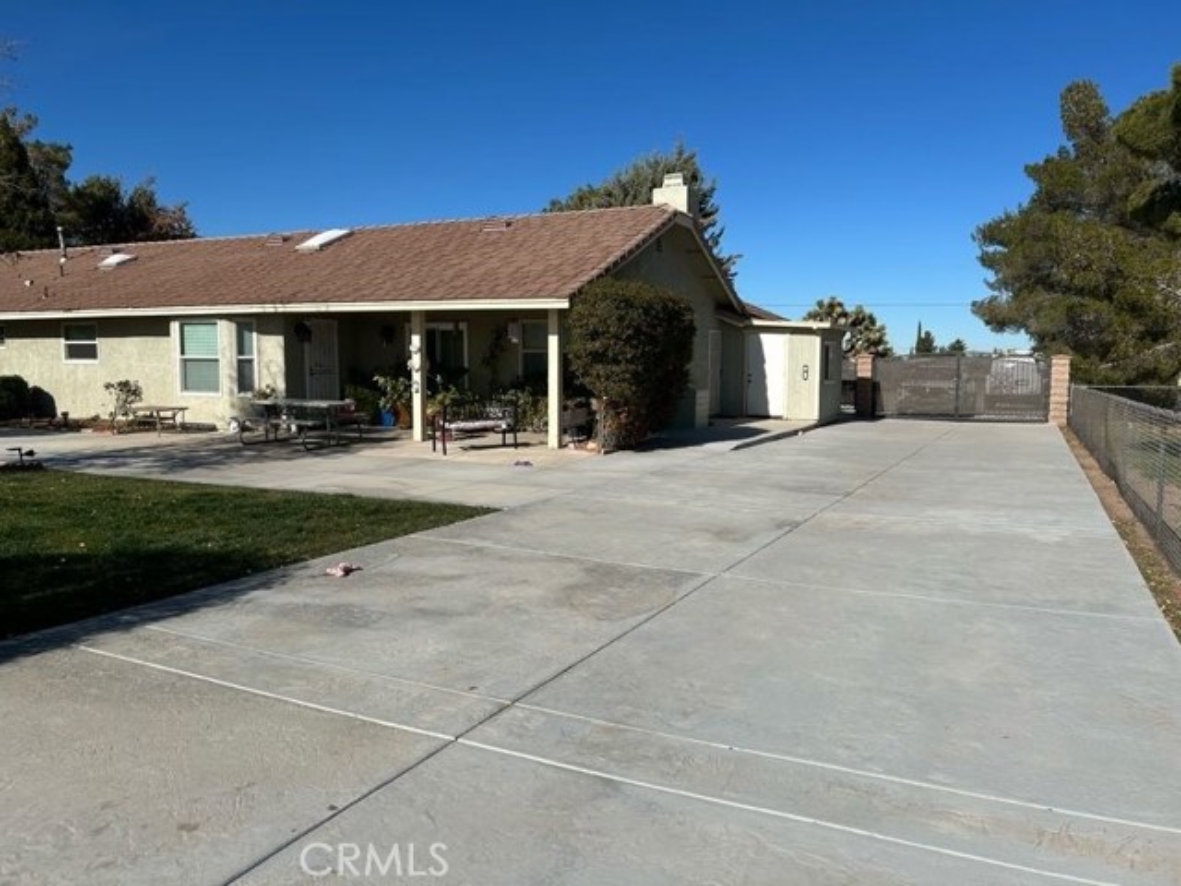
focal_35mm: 26
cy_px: 443
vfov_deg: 53.1
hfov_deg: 67.3
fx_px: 887
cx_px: 590
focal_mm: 5.7
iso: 50
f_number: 1.5
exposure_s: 1/6993
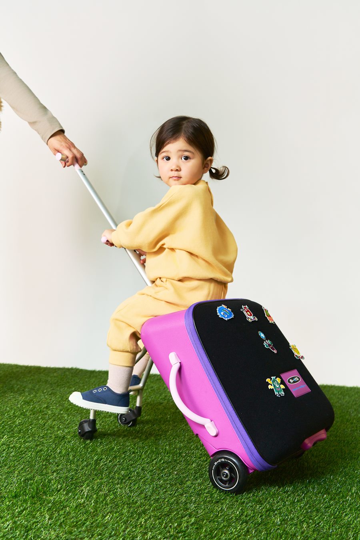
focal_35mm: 40
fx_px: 600
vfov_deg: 48.5
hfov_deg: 33.4
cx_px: 180
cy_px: 270
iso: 320
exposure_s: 1/160
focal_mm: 40
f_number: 5
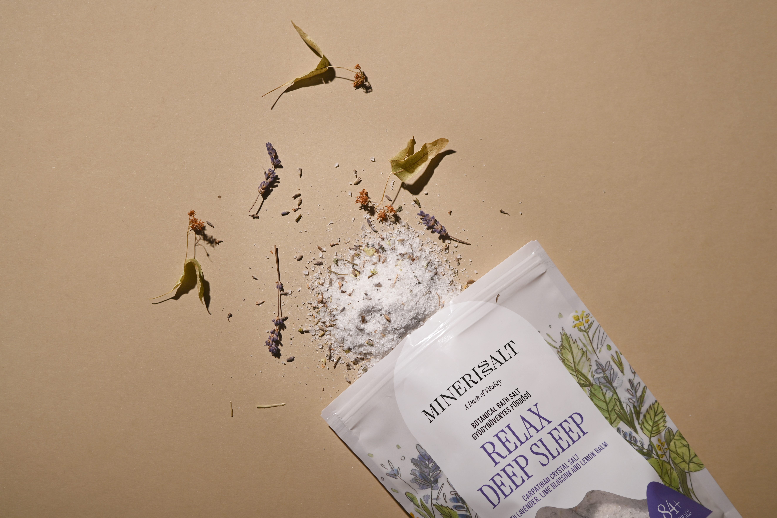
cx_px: 381
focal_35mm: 57
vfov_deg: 23.8
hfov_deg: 35.0
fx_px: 1231
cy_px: 288
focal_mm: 50
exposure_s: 1/160
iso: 100
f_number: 3.5
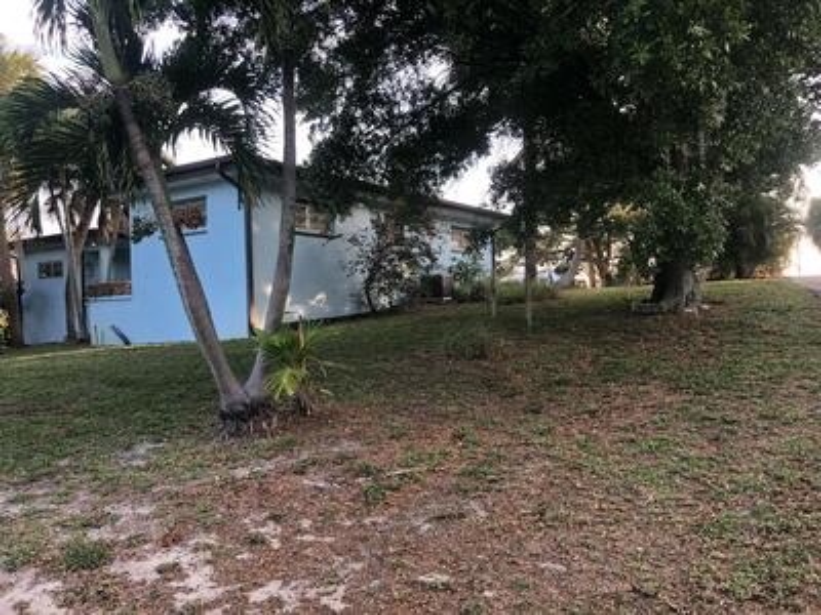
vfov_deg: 49.7
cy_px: 308
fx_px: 664
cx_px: 410
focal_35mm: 28
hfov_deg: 63.4
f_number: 1.8
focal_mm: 4
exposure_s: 1/120
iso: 40
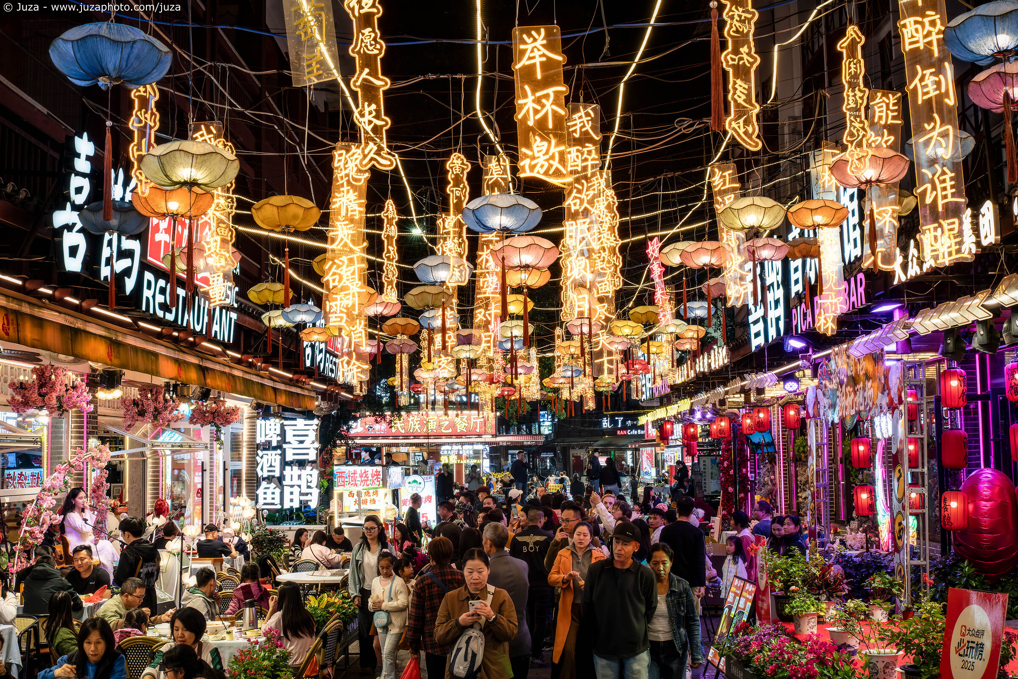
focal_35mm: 45
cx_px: 509
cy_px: 340
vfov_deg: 29.9
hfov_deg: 43.6
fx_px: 1273
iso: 1600
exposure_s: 1/50
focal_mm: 45
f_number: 11
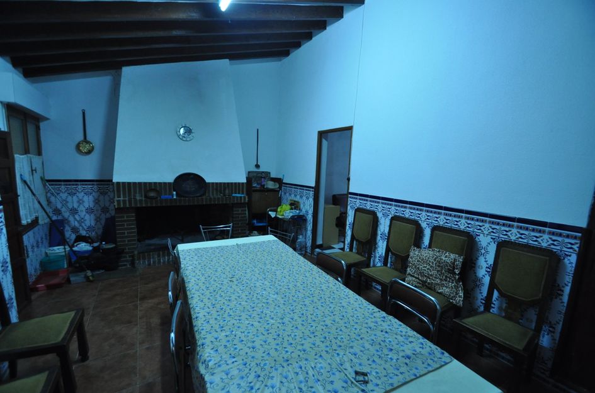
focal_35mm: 15
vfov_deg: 77.0
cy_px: 196
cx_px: 298
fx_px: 247
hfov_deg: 100.5
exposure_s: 1/30
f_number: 3.5
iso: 1400
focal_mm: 10
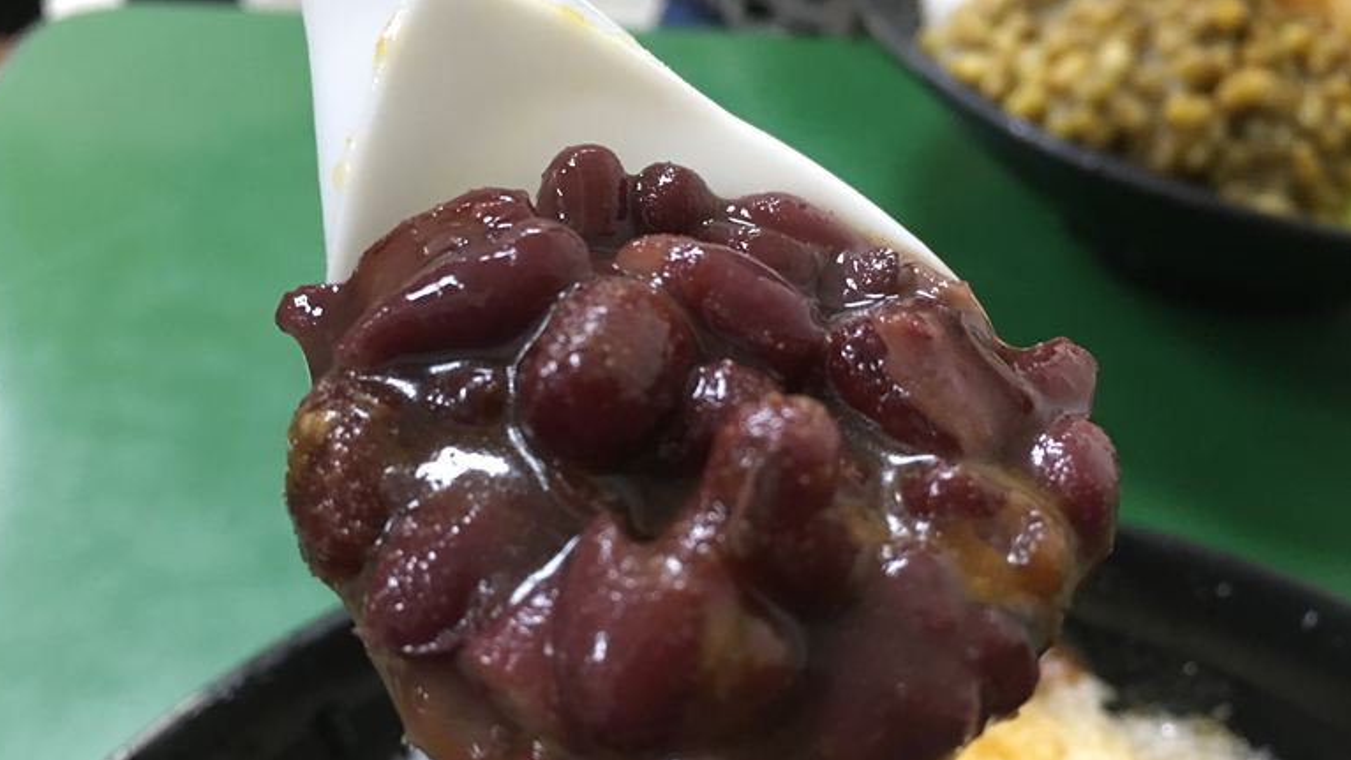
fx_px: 1182
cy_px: 443
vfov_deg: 35.6
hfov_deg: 59.5
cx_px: 654
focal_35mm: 33
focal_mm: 4.15
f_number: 2.2
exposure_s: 1/15
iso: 100
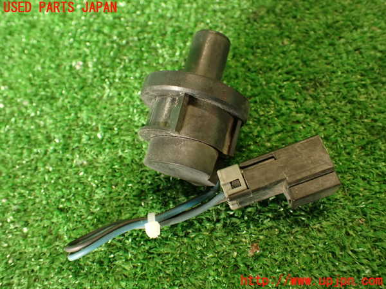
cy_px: 144
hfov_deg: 56.8
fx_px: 357
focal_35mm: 32
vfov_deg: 44.2
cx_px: 193
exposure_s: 1/30
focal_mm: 5.79
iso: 200
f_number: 2.4
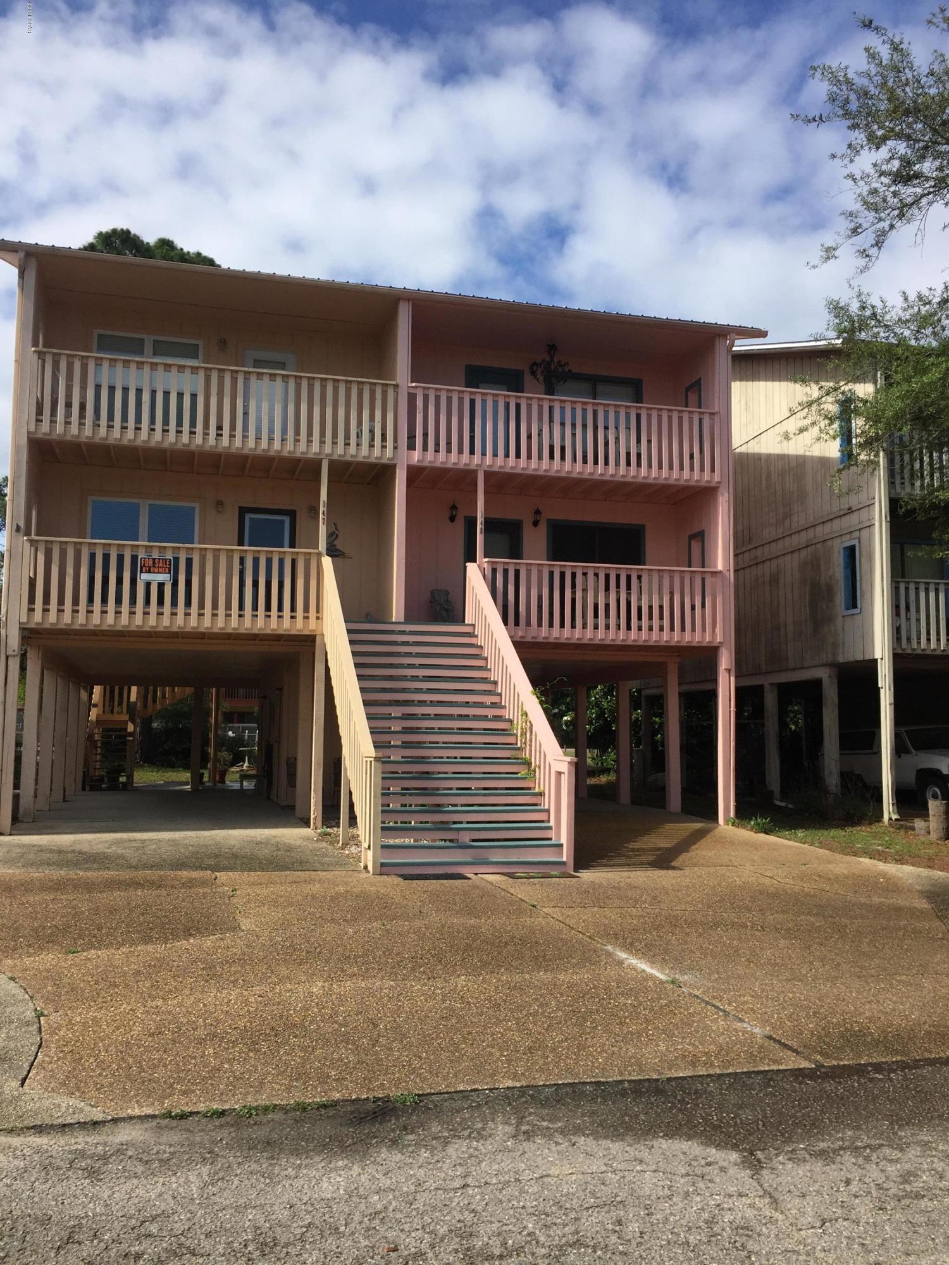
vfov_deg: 61.7
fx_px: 1060
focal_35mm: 29
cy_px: 632
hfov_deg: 48.2
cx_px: 474
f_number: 2.2
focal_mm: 4.15
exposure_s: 1/2326
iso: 32
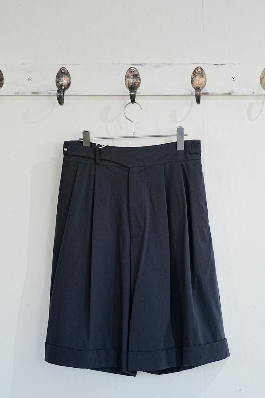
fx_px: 949
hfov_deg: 15.9
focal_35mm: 86
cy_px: 199
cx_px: 132
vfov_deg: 23.6
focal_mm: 86
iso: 1600
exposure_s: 1/30
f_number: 16
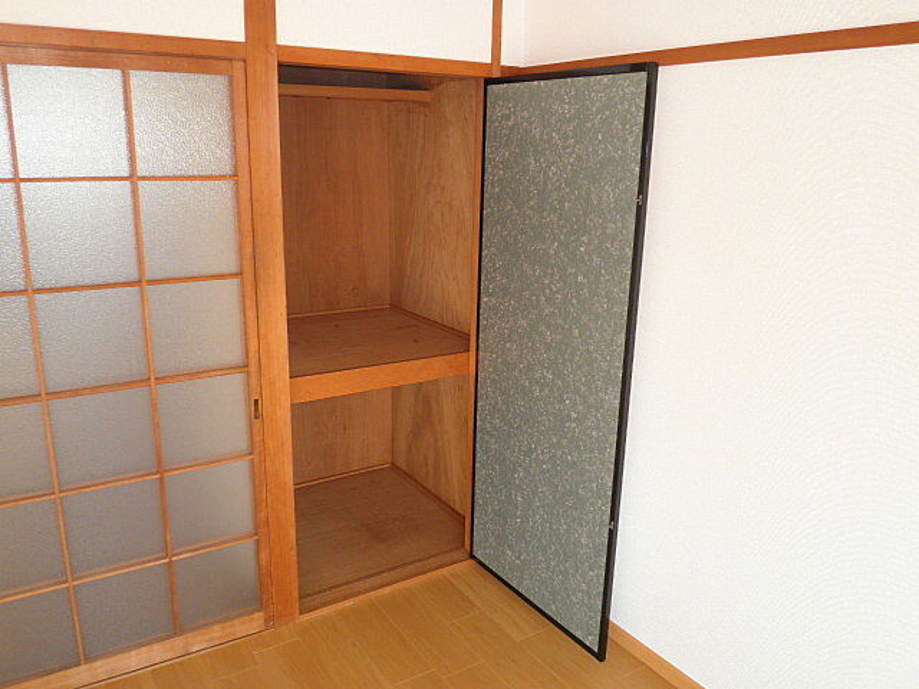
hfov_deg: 67.3
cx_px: 460
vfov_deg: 53.1
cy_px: 344
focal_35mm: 26
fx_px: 690
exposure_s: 1/50
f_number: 2.8
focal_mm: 4.7
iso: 64
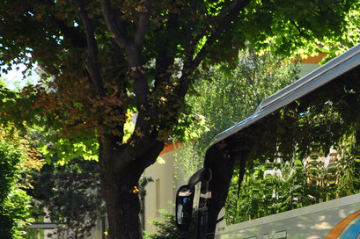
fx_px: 1759
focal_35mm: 176
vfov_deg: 7.8
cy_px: 207
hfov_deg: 11.4
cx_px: 445
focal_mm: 40
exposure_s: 1/1000
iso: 500
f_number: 4.5
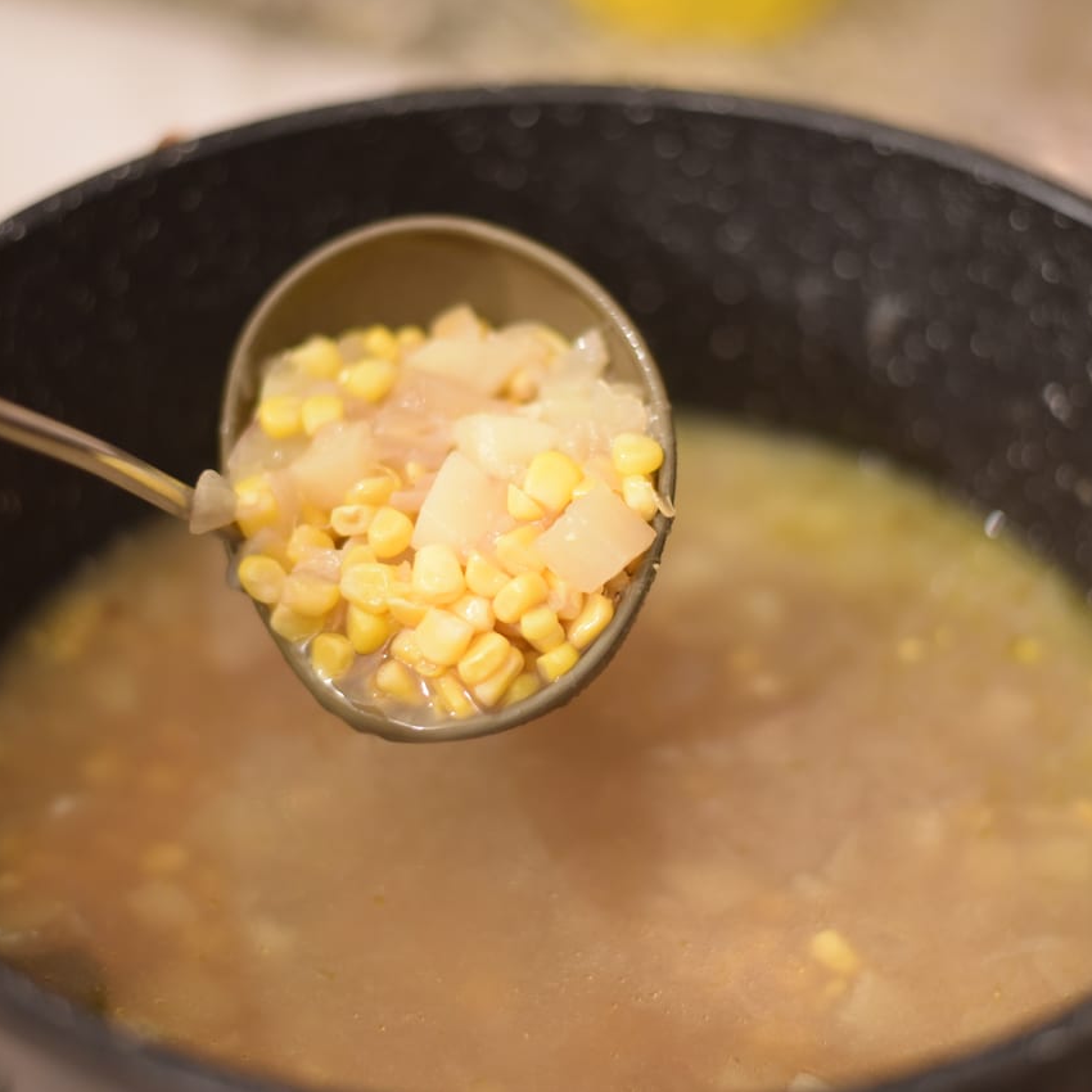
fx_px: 2284
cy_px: 545
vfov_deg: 26.9
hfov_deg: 26.9
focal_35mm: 64
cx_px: 590
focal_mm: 50
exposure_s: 1/60
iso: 1600
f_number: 1.8
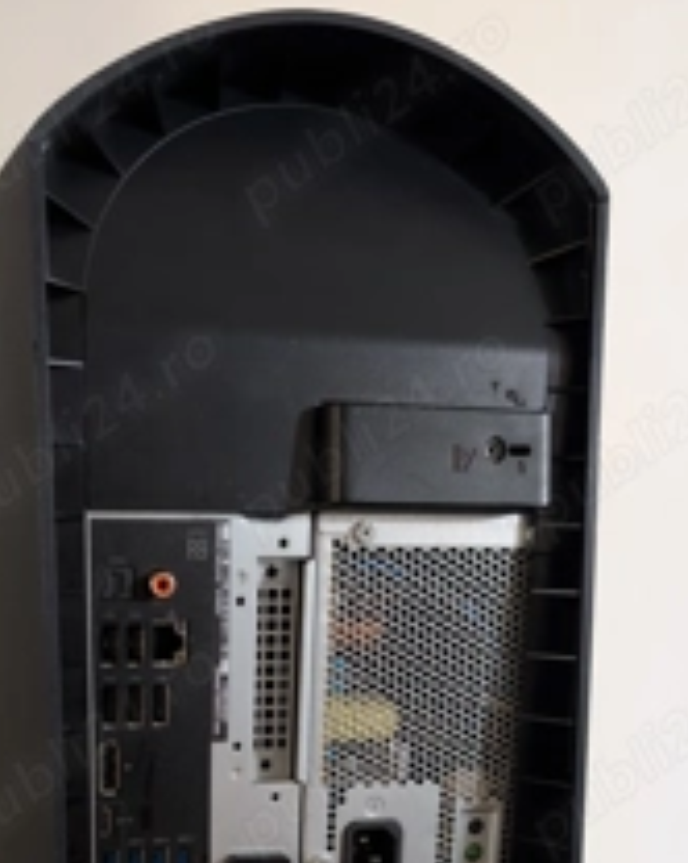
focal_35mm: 45
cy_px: 813
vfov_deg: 37.8
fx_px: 1147
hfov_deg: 33.1
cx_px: 228
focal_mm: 6.9
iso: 778
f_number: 1.68
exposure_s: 1/40.3
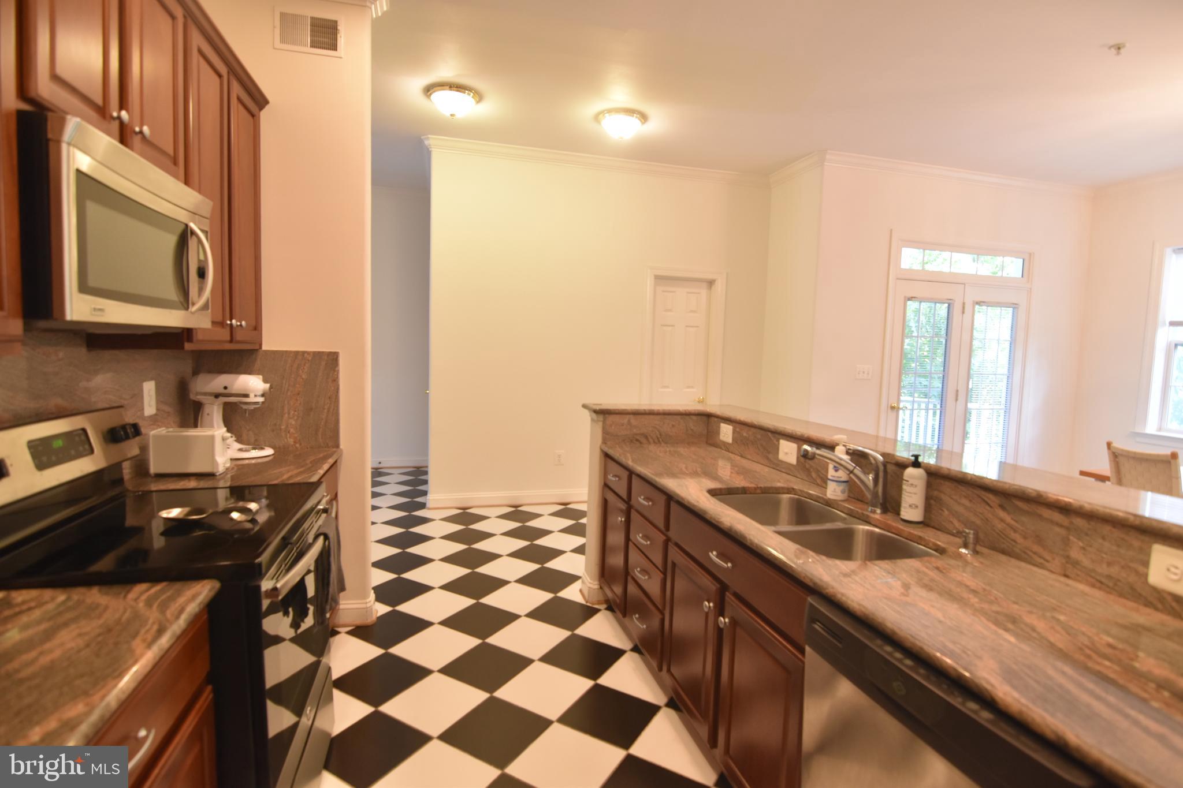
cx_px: 592
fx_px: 542
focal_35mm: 16
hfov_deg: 95.0
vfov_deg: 72.0
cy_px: 394
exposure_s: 1/60
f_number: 3.5
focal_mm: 11
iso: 800
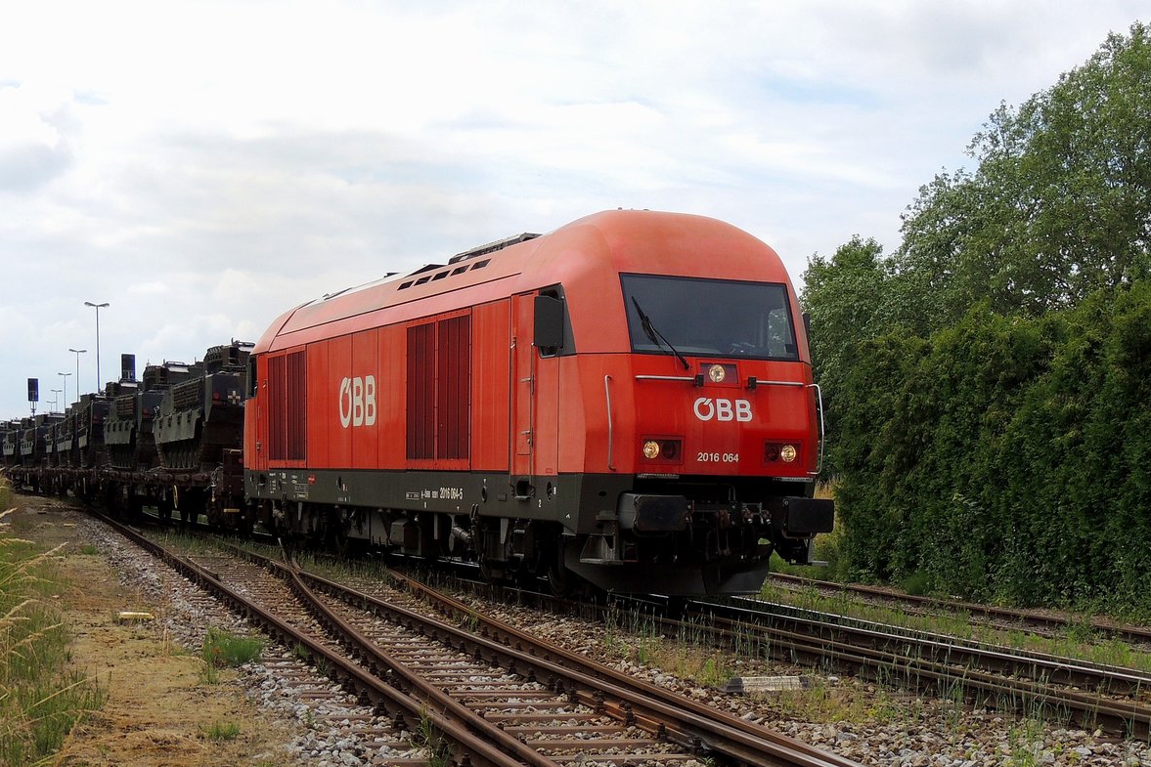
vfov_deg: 25.5
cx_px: 569
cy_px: 408
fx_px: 1695
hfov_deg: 37.5
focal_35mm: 53
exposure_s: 1/1000
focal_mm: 8.9
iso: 100
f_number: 3.6
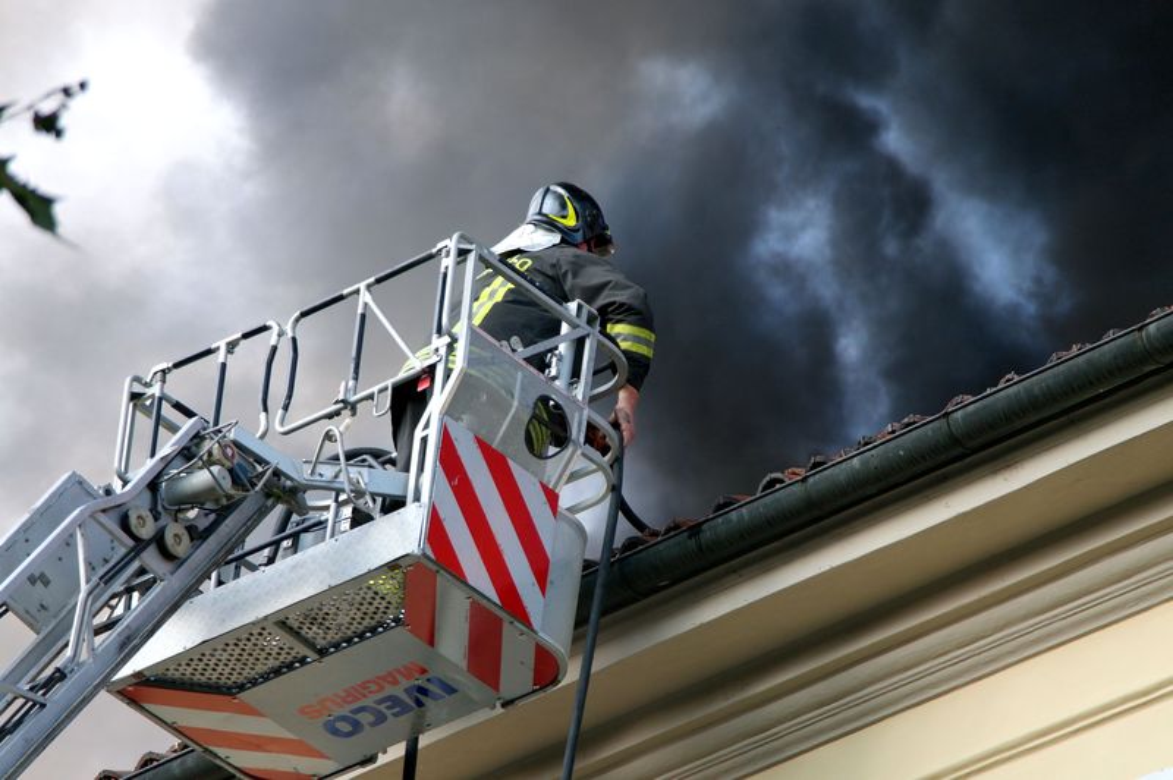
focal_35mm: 308
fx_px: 10027
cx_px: 586
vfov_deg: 4.5
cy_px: 390
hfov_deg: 6.7
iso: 400
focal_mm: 200
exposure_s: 1/160
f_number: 5.6
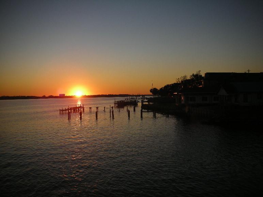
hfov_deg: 52.6
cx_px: 132
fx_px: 266
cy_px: 98
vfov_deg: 40.7
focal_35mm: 35
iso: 77
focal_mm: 5.8
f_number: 7.9
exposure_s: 1/138
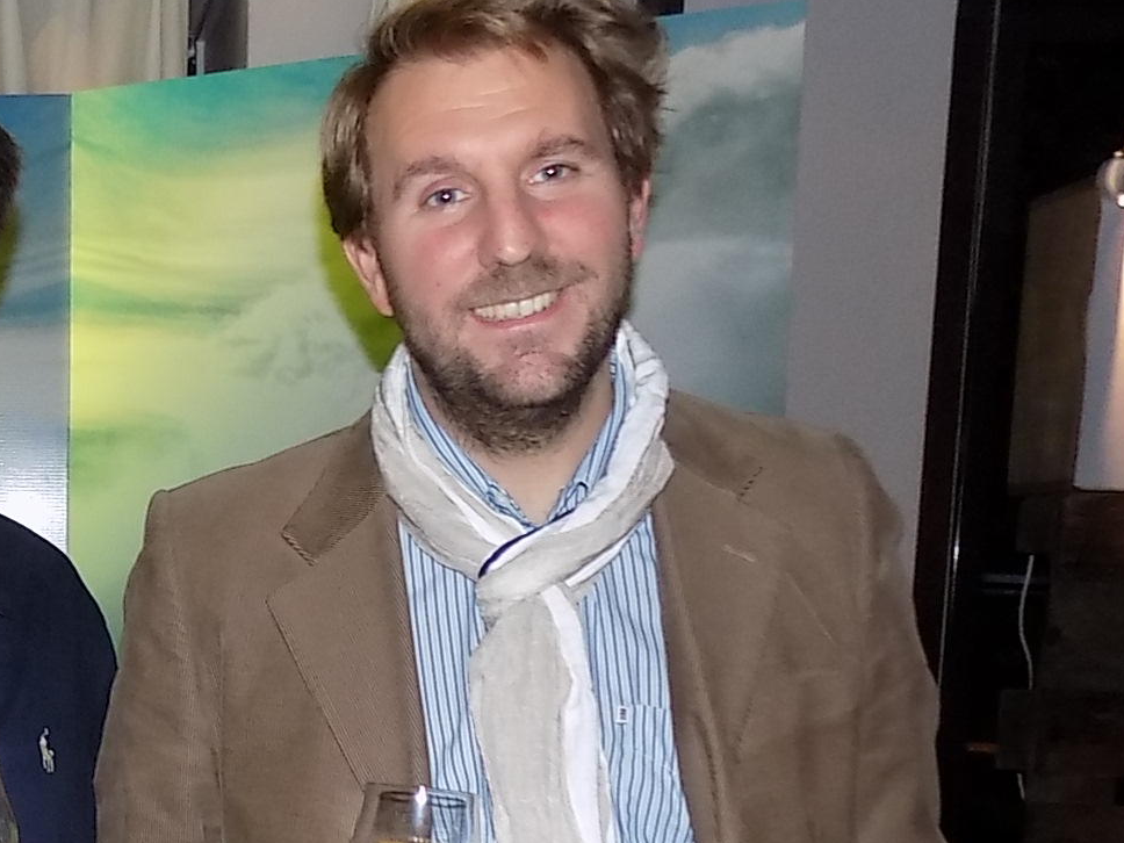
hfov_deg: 32.2
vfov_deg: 26.1
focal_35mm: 54
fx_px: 1753
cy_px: 759
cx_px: -50
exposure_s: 1/30
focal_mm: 4
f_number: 3.1
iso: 200
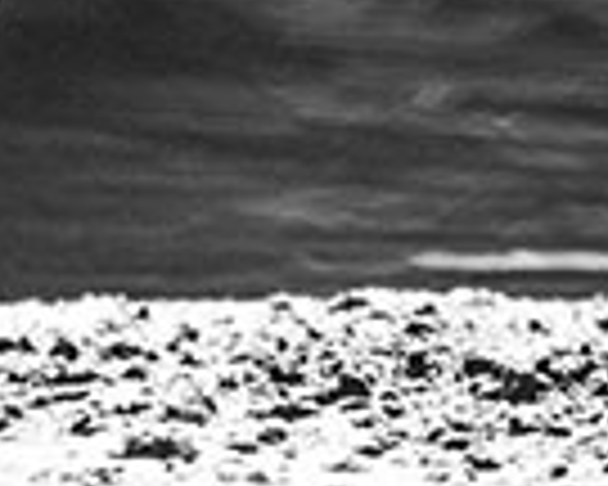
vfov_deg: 0.4
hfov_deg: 0.5
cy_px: -259
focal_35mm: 4173
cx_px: -77
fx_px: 75091
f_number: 13
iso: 1250
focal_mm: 1200
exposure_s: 1/2500
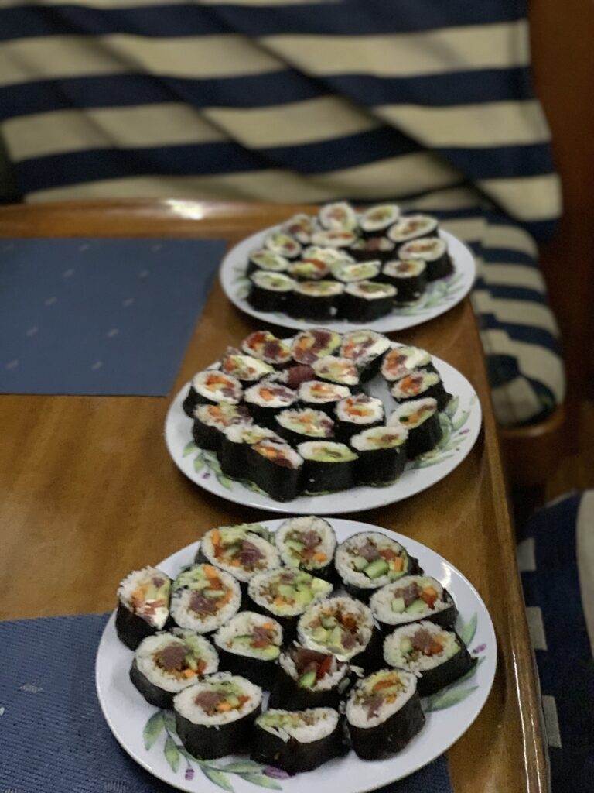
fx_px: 1190
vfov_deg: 36.8
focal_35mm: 52
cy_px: 396
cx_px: 297
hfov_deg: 28.0
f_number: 2.4
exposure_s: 1/30
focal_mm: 6
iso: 800
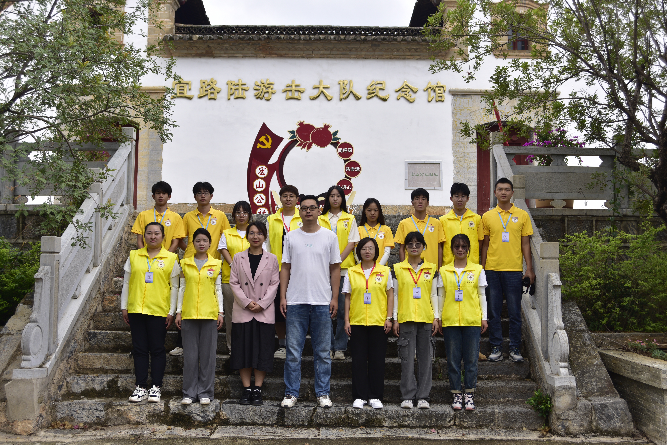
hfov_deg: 50.7
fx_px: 704
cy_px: 222
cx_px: 334
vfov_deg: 35.1
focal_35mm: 38
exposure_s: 1/125
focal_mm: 38
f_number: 6.3
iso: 64
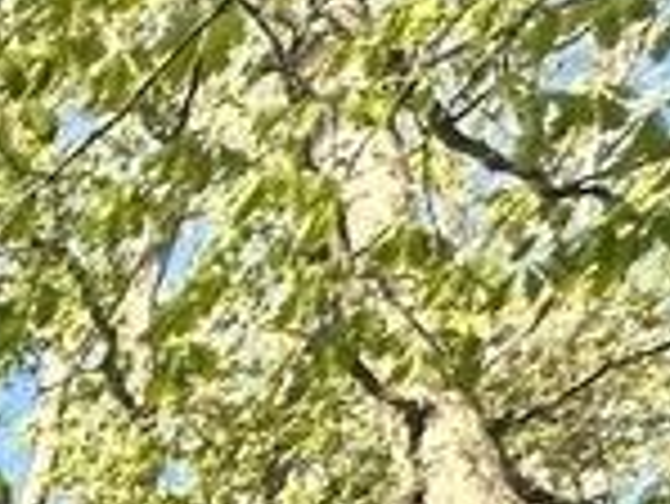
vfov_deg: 10.2
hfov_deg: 11.7
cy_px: 1593
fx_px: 1860
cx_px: -1300
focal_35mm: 96
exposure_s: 1/836
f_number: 2.2
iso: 40
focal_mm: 2.22
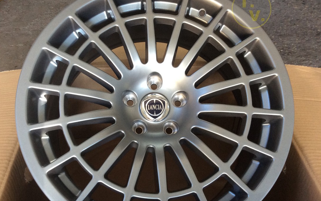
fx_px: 324
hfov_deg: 52.7
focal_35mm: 37
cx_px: 149
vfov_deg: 34.4
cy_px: 115
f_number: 2.4
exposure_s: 1/25
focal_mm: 3.3
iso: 100
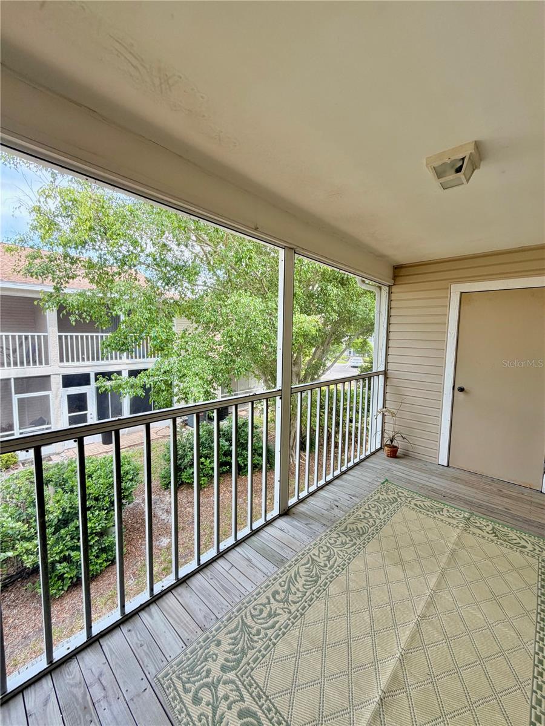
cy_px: 363
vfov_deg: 102.1
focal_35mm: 14
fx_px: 294
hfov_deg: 85.7
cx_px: 272
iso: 64
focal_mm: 2.22
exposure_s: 1/121
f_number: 2.2
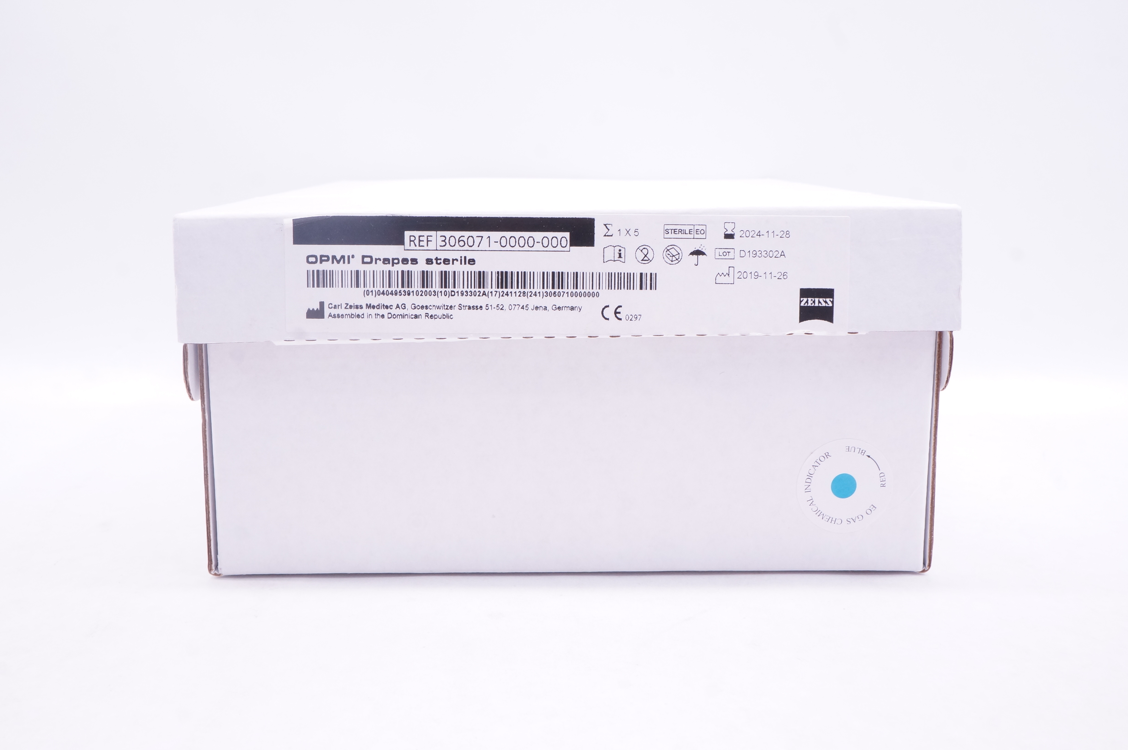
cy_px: 375
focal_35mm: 39
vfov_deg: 34.1
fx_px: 1221
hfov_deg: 49.6
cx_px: 564
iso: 800
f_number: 13
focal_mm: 26
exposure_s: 1/20
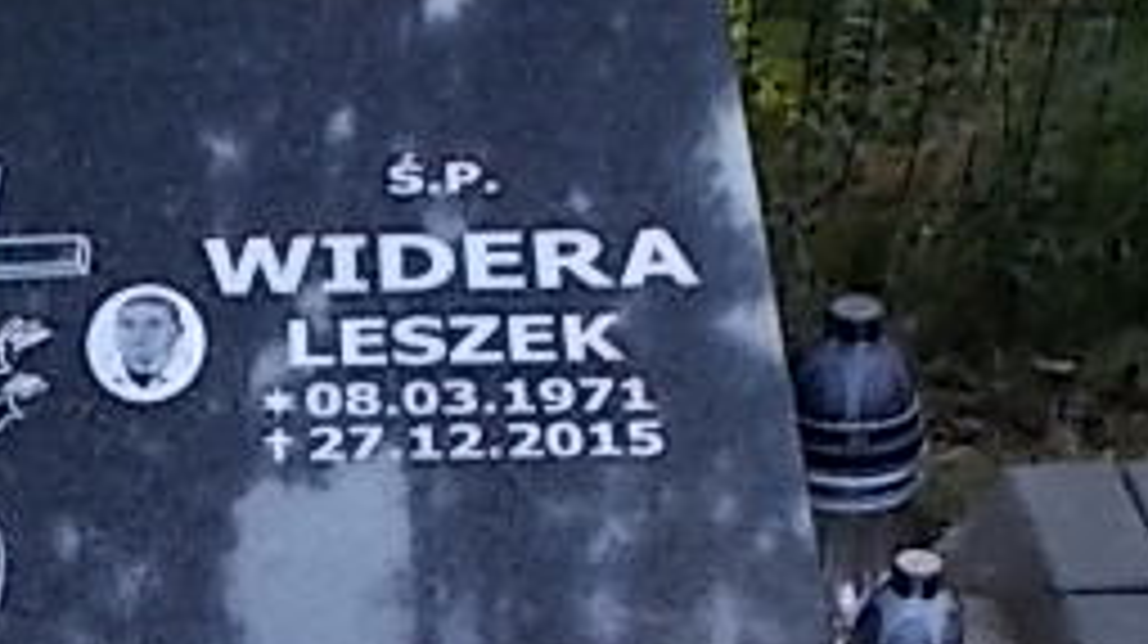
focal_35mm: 93
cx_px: 95
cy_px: 959
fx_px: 2829
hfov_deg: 22.3
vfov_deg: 12.4
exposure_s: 1/160
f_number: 3.6
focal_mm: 6
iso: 80
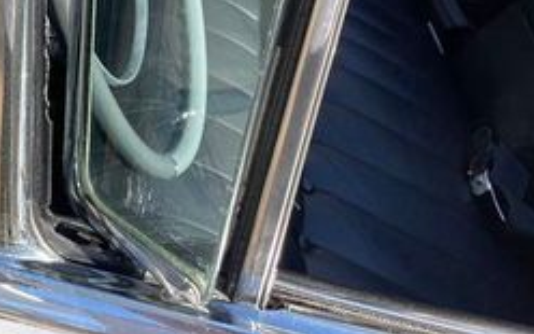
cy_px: -181
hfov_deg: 26.2
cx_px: -84
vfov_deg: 16.5
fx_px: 1033
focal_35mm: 71
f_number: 1.6
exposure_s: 1/962
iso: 32
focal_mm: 5.1
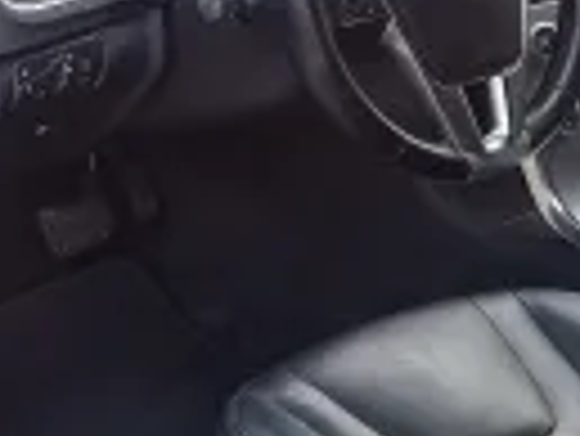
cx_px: -306
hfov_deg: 15.8
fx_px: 1912
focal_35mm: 114
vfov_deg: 13.0
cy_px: 153
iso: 250
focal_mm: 6.4
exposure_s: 1/120
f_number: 1.8
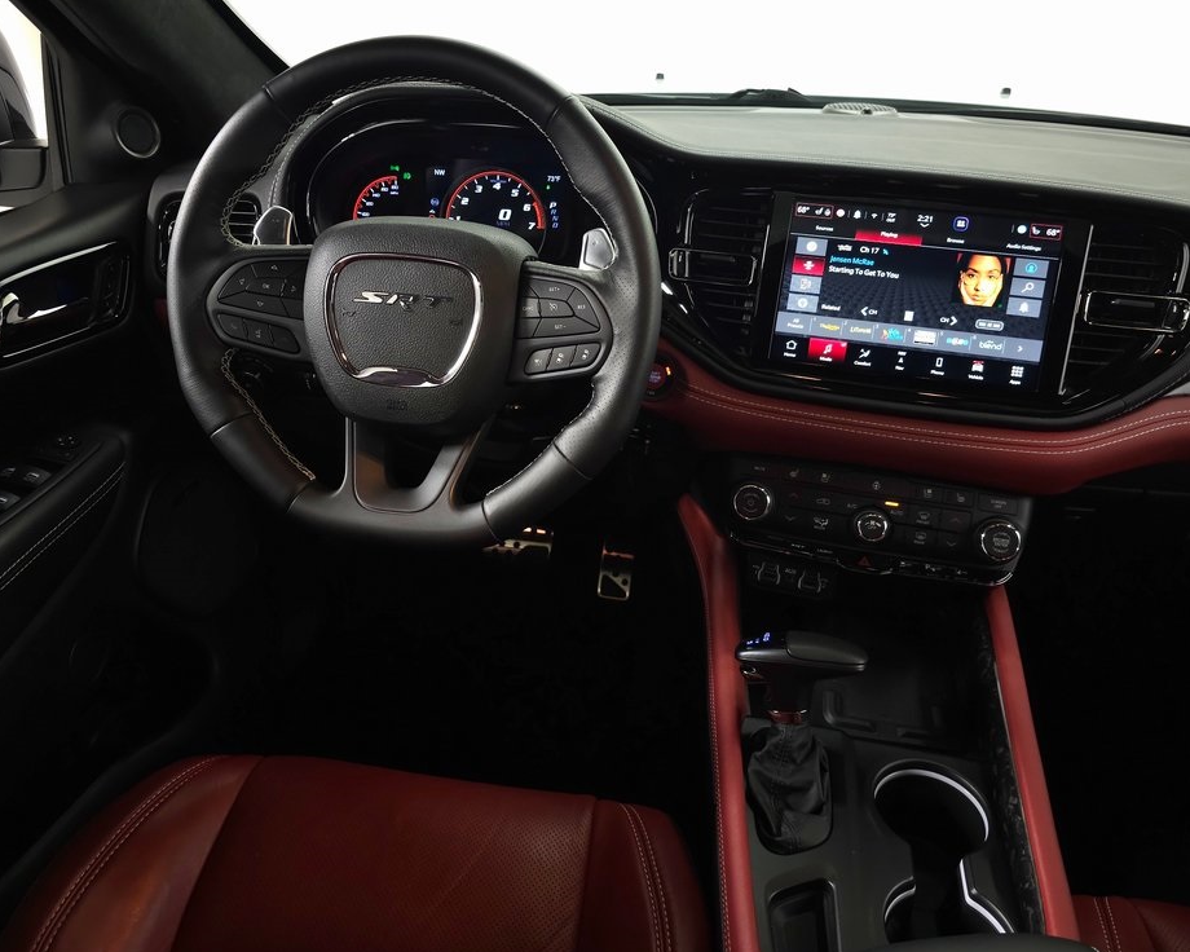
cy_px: 472
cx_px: 595
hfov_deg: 68.1
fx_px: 880
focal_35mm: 25
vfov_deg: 56.8
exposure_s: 1/60
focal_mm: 6.3
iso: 125
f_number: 1.7
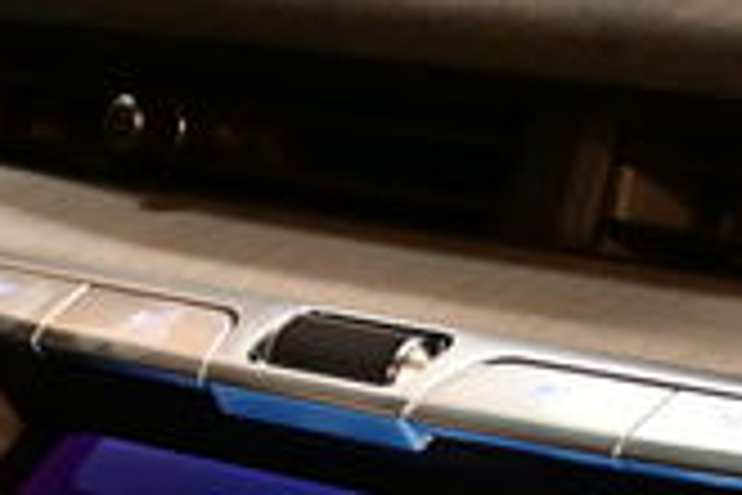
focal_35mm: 162
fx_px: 3344
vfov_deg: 7.9
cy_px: 1125
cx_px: 454
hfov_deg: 12.7
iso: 720
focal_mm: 21.5
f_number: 4
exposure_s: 1/30
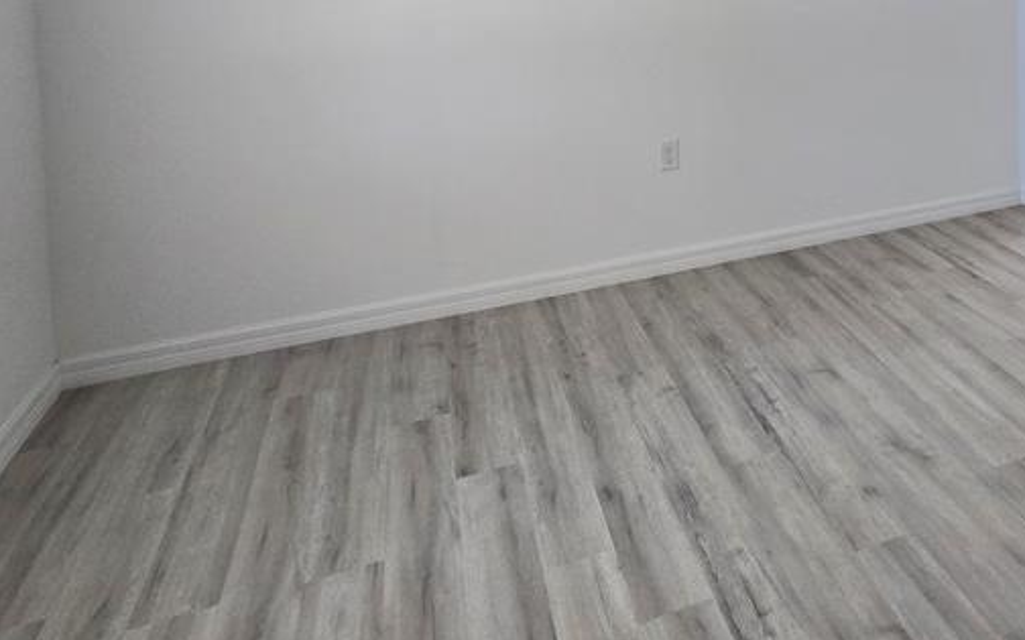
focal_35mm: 28
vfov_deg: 38.3
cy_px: -35
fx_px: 782
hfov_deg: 61.4
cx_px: 809
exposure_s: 1/100
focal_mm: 2.2
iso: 125
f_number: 2.2
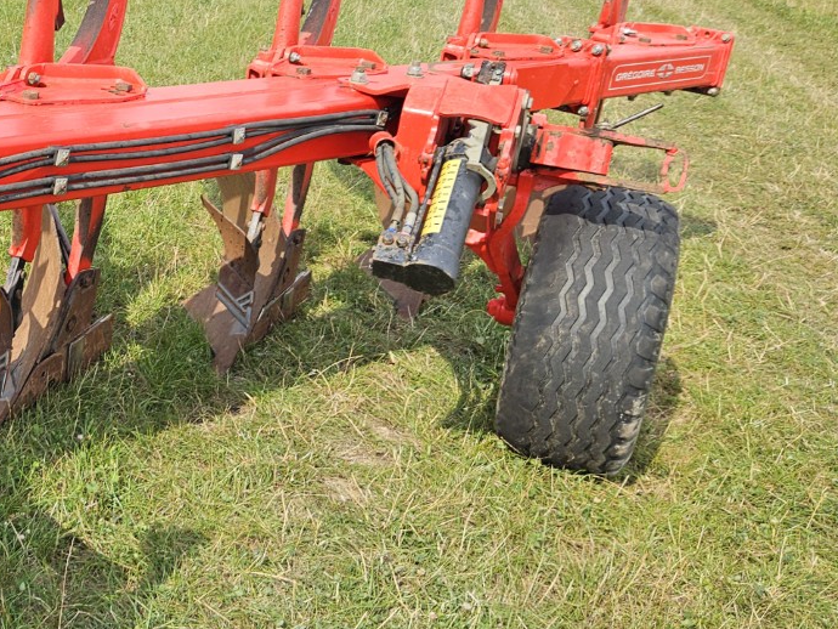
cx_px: 43
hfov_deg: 36.5
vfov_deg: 30.1
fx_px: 1162
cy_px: 221
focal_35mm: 48
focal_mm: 5.4
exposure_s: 1/1047
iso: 25
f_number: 1.8
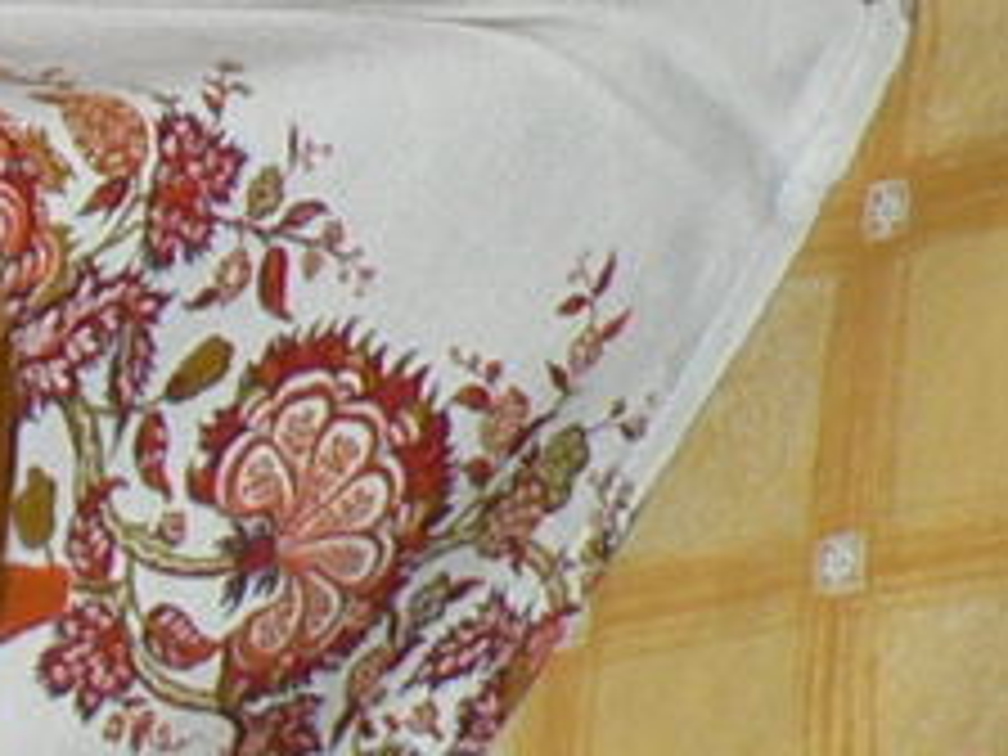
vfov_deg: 5.7
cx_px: -1053
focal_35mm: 257
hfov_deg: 7.4
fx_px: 7484
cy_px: -468
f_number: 2.8
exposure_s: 1/30
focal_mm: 6
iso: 100
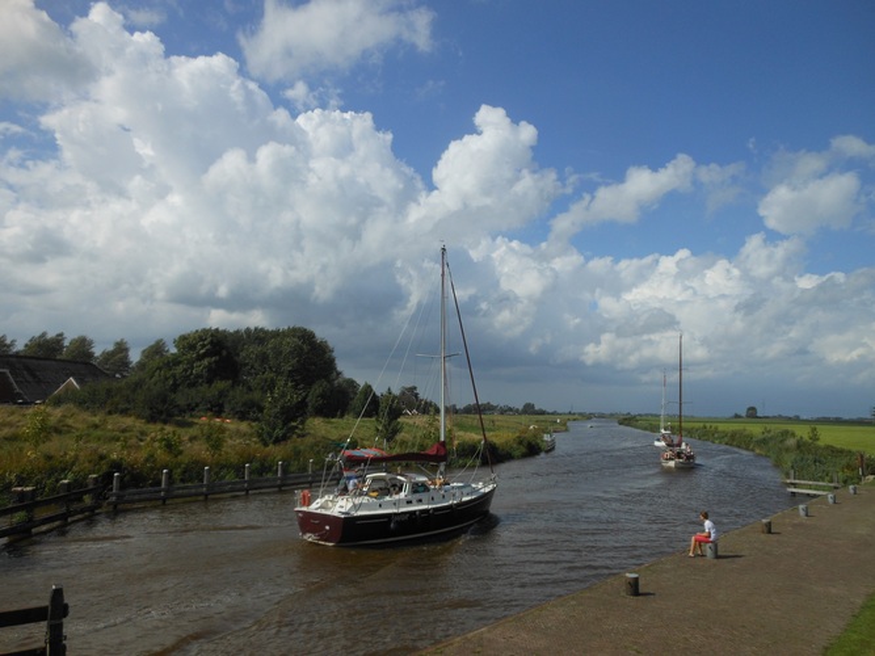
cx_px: 438
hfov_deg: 69.4
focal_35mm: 25
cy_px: 328
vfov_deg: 54.9
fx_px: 632
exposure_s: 1/250
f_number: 10.2
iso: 80
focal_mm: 4.5
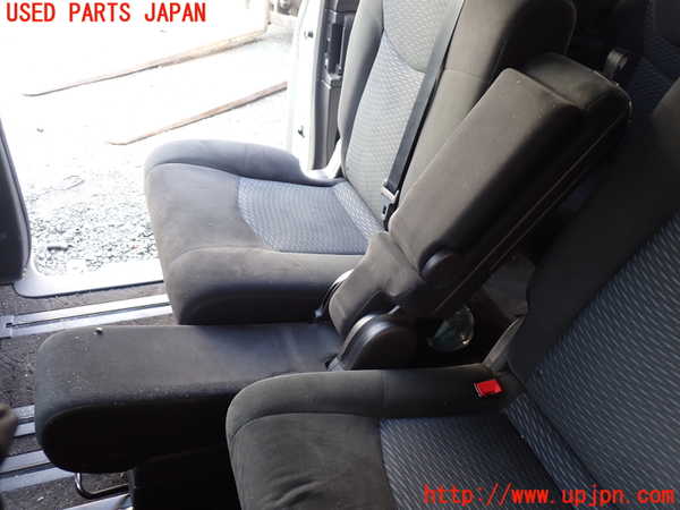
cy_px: 255
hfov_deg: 60.0
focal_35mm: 30
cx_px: 340
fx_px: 589
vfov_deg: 46.8
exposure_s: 1/60
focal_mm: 5.4
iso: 200
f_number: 2.3
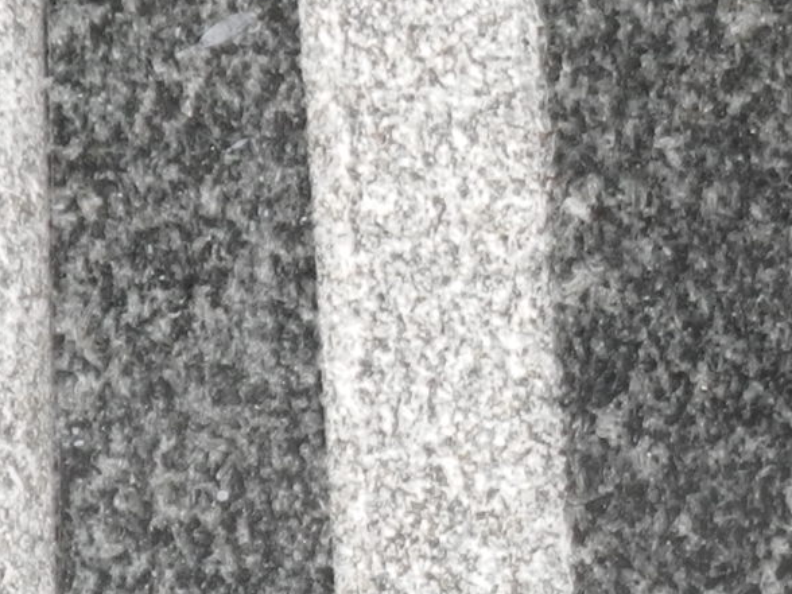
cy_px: 150
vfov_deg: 2.5
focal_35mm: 595
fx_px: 13613
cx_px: 1611
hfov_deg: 3.3
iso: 100
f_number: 5
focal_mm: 28.9
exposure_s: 1/125
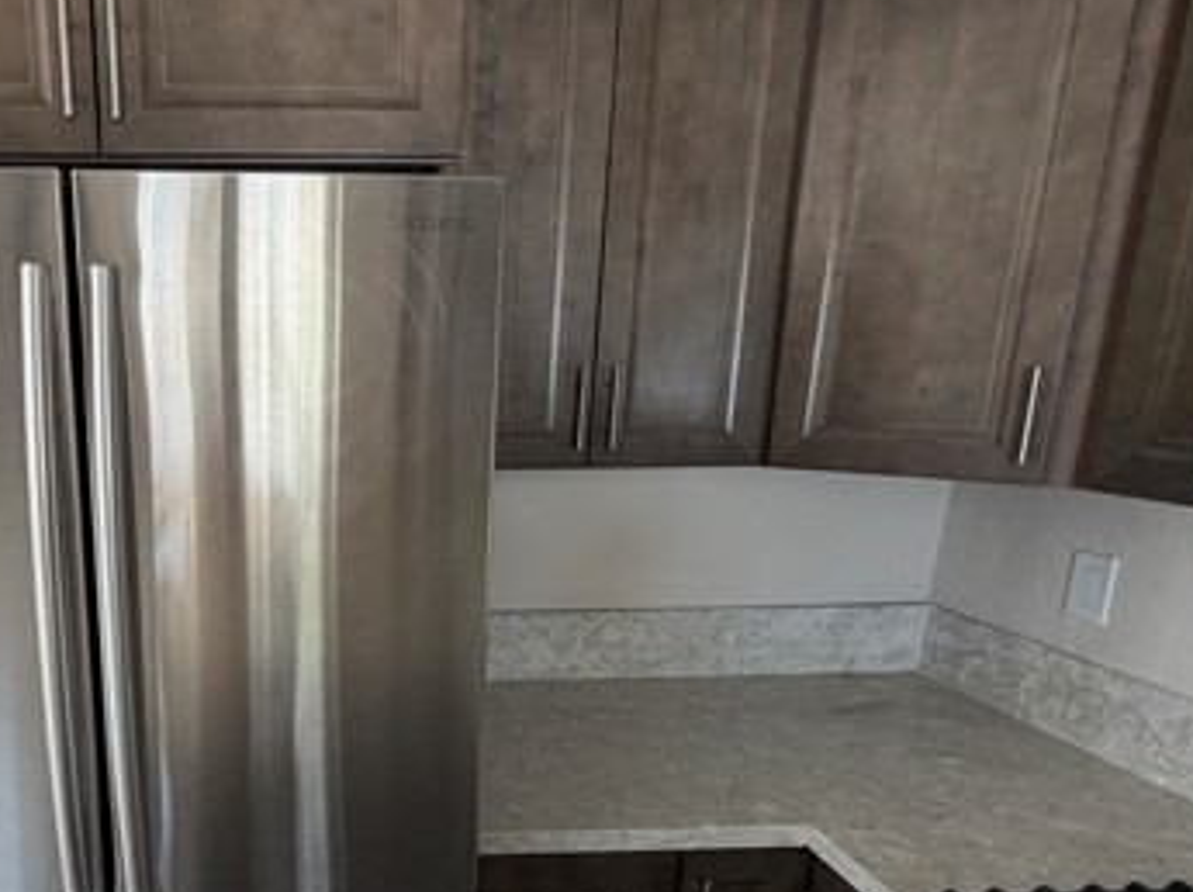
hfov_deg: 63.5
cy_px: 581
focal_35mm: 26
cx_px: 301
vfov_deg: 52.2
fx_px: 895
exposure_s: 1/121
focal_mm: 2.22
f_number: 2.2
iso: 160
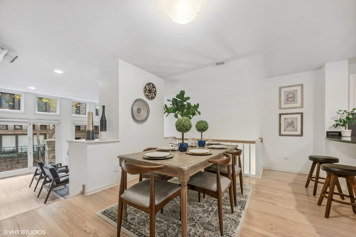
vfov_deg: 81.1
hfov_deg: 104.3
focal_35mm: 14
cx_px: 178
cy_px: 118
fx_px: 138
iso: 100
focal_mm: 14
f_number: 10
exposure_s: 1.3
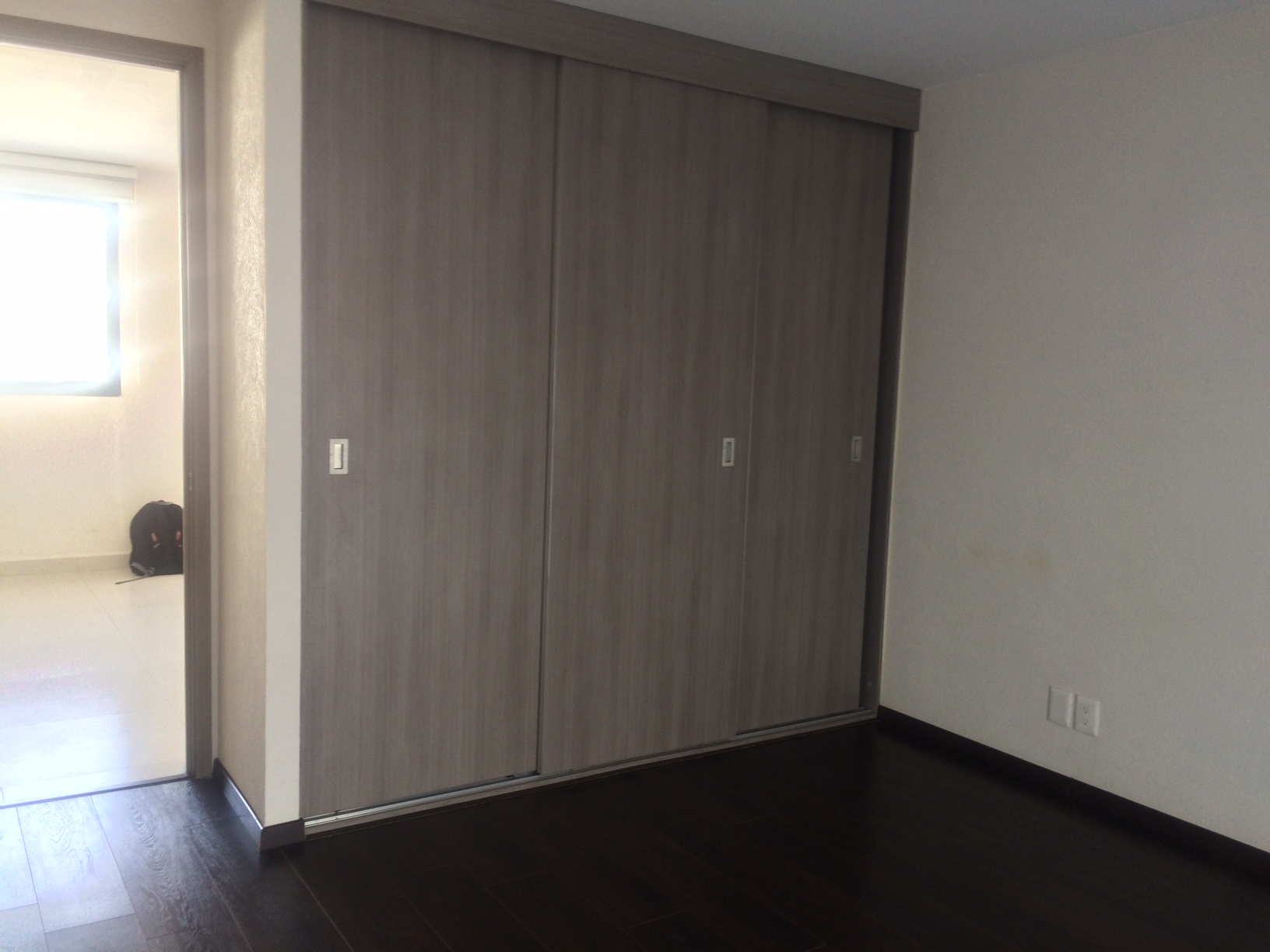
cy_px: 476
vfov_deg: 48.2
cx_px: 635
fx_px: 1064
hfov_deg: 61.7
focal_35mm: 29
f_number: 2.2
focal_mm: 4.15
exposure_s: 1/30
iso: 50
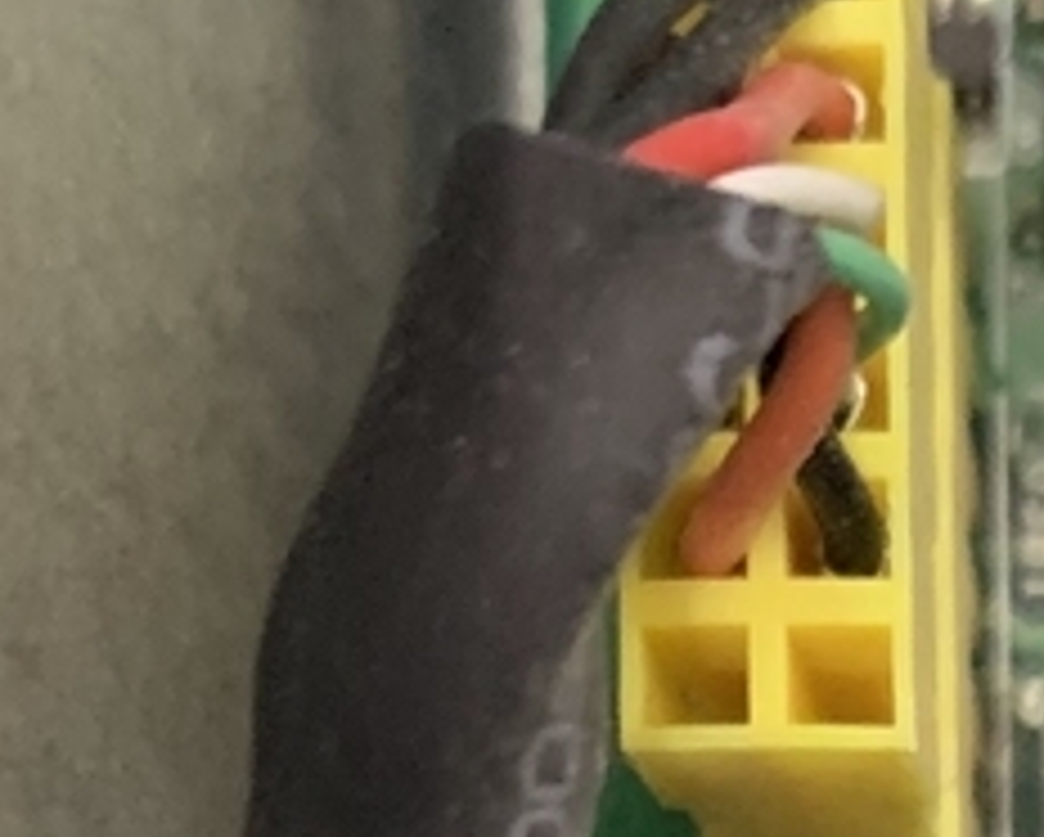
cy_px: 1778
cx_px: 1426
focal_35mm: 131
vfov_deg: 10.6
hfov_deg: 14.0
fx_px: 4051
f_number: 1.8
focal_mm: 4.25
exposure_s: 1/30
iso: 640
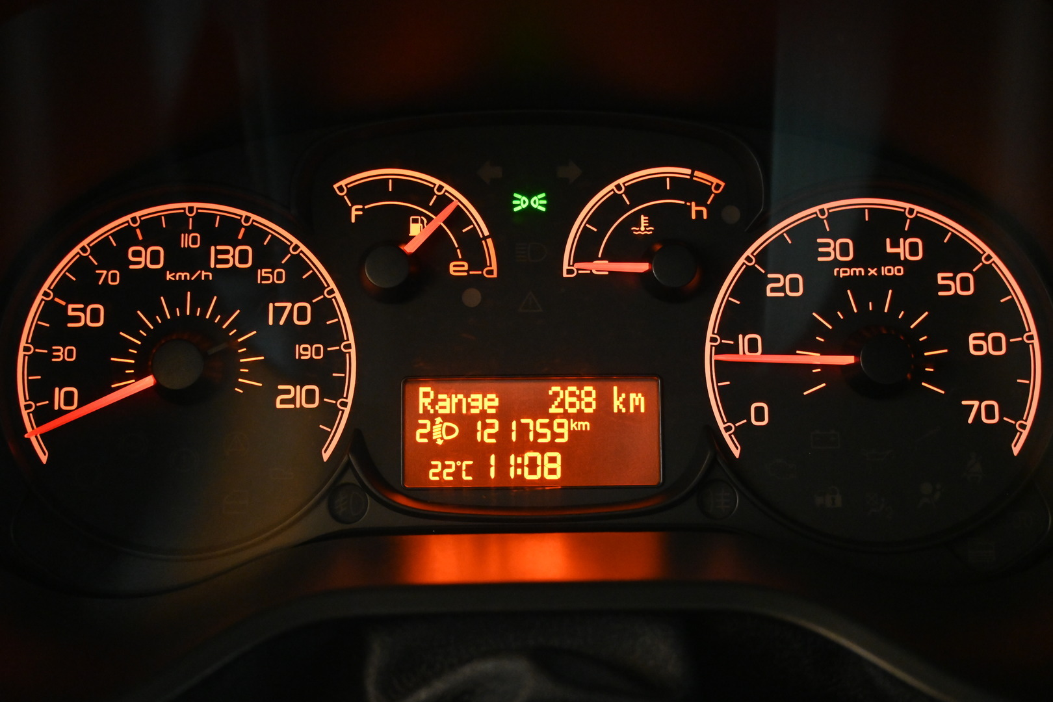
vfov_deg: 35.5
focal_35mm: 38
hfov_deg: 51.3
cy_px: 351
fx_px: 1097
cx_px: 526
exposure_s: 1/40
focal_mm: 25
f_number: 4.2
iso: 4000
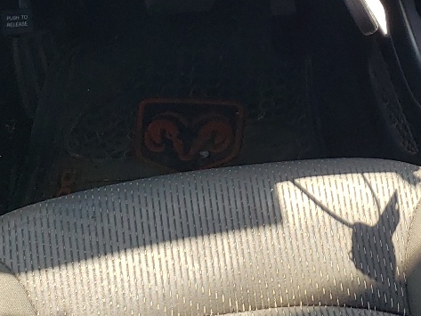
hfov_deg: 22.1
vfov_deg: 16.5
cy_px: 15
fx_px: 1071
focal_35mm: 88
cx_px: 312
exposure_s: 1/250
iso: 50
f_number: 1.5
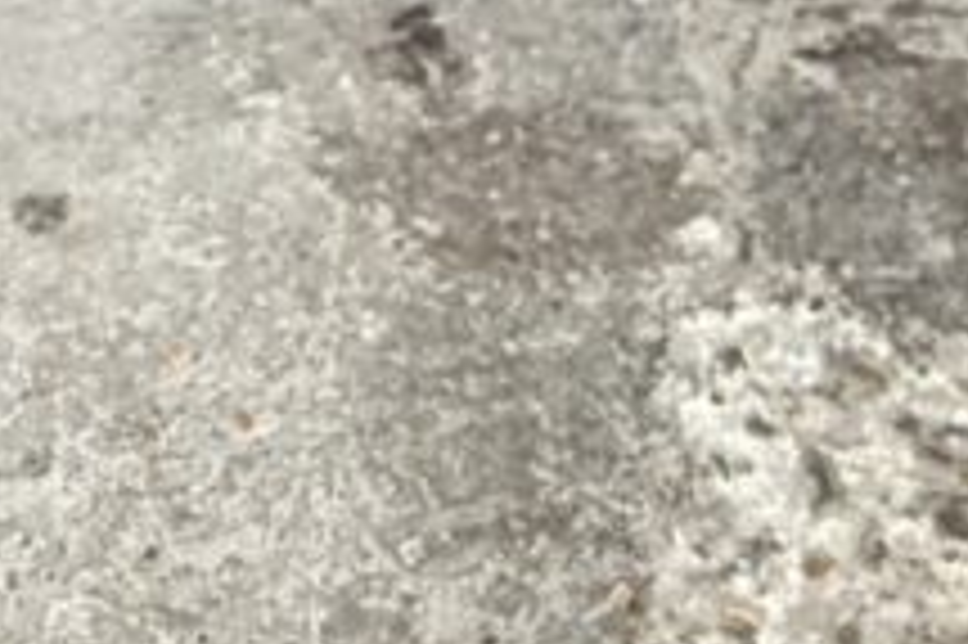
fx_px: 6394
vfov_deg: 5.4
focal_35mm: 238
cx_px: -293
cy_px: -1459
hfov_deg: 8.5
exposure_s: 1/50
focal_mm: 6.86
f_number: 1.78
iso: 200
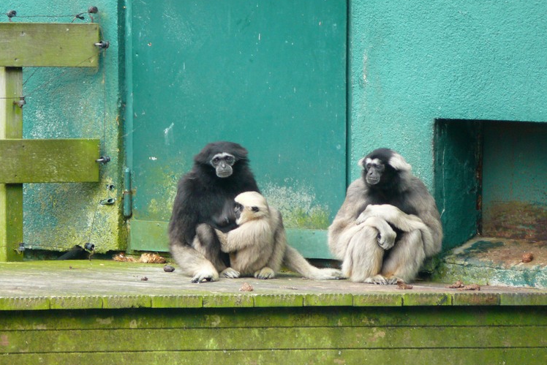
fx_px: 6656
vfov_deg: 3.1
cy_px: 184
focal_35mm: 438
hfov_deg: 4.7
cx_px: 274
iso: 320
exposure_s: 1/60
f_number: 3.7
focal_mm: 88.8
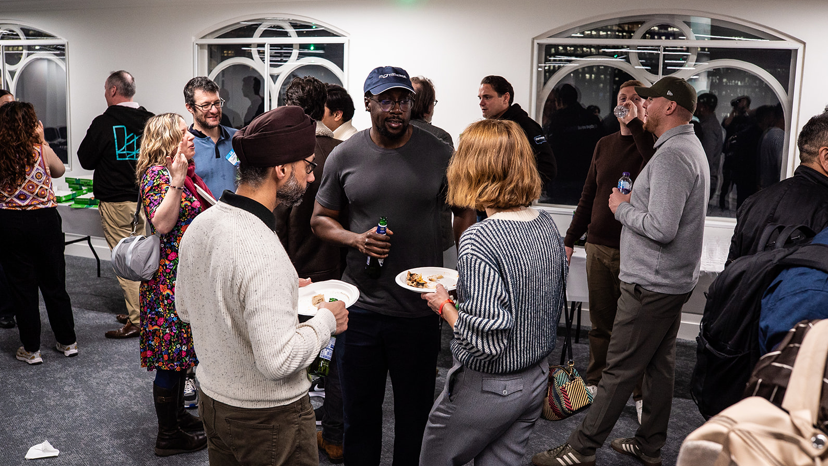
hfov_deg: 54.0
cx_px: 413
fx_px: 812
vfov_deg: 32.0
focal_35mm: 37
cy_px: 222
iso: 1600
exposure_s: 1/160
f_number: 4.5
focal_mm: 35
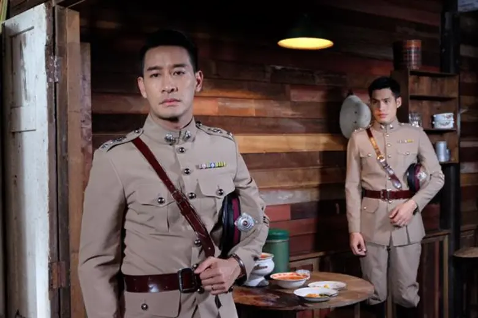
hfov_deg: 44.5
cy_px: 159
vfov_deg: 30.5
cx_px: 239
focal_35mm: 44
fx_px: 584
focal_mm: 29.5
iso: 2500
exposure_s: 1/40
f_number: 5
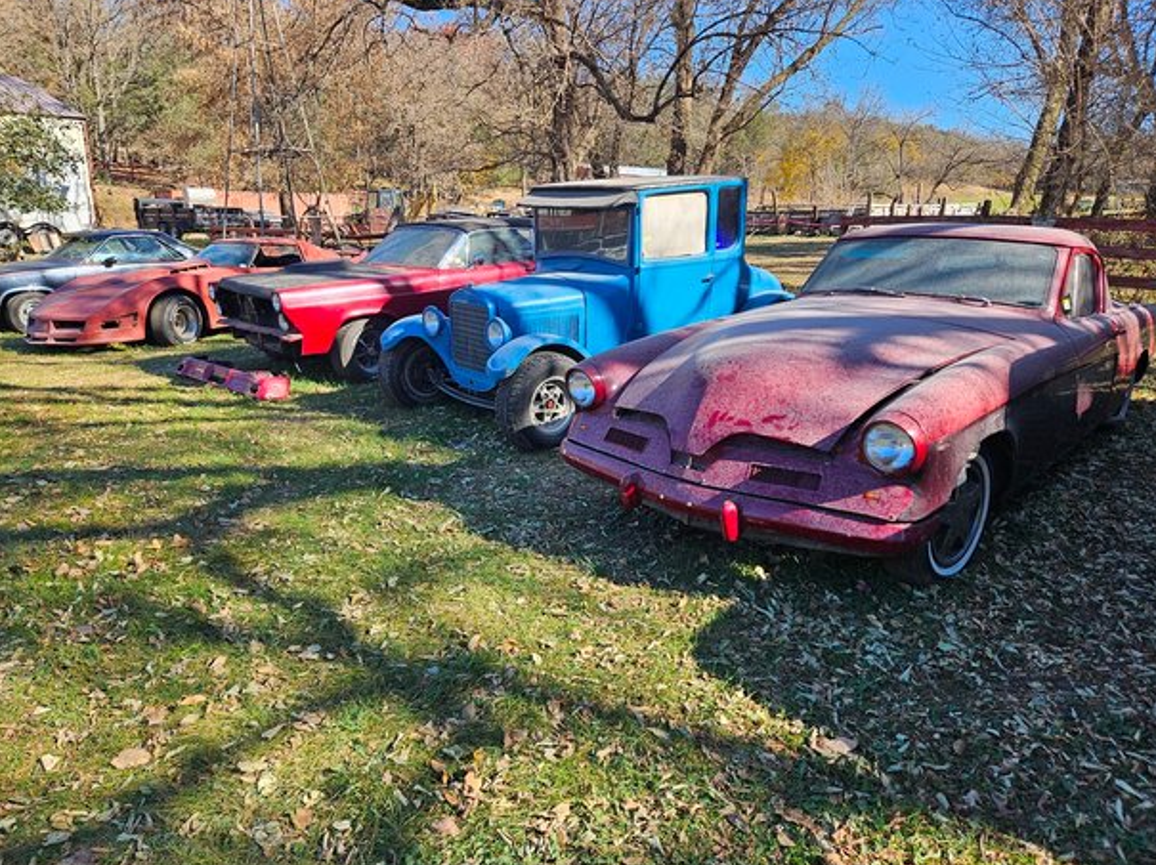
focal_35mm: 24
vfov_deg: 56.8
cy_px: 423
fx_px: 801
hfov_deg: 71.6
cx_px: 588
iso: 25
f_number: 1.8
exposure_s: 1/631
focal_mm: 5.4
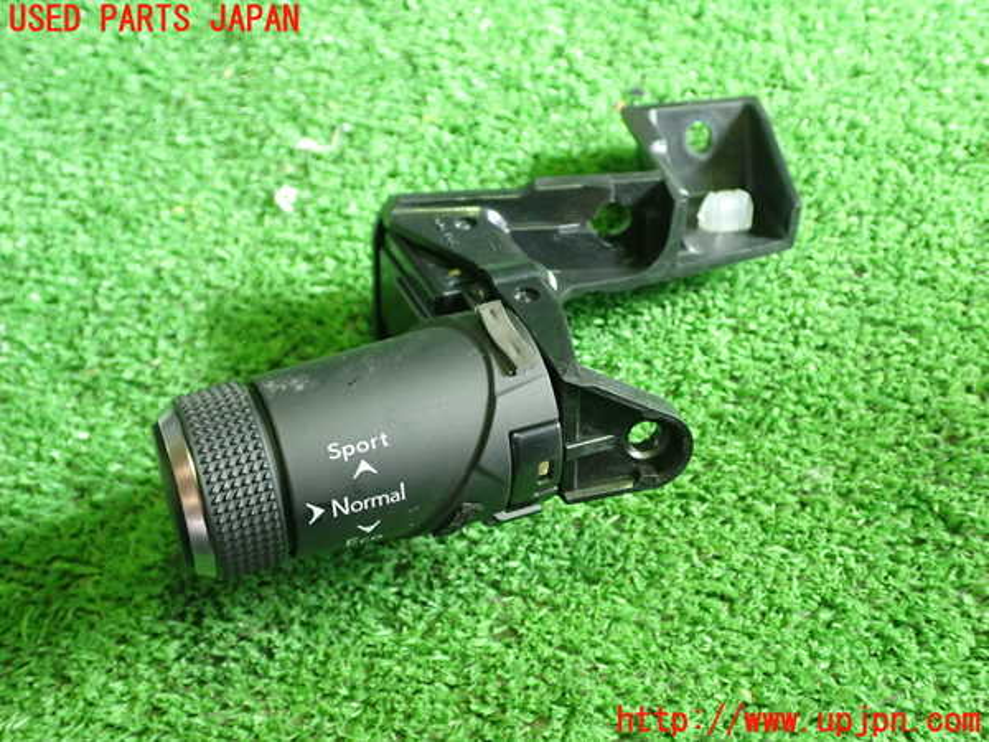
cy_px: 371
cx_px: 494
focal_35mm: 36
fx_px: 1029
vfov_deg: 39.7
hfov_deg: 51.4
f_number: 2.5
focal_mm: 6.37
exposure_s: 1/40
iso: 500
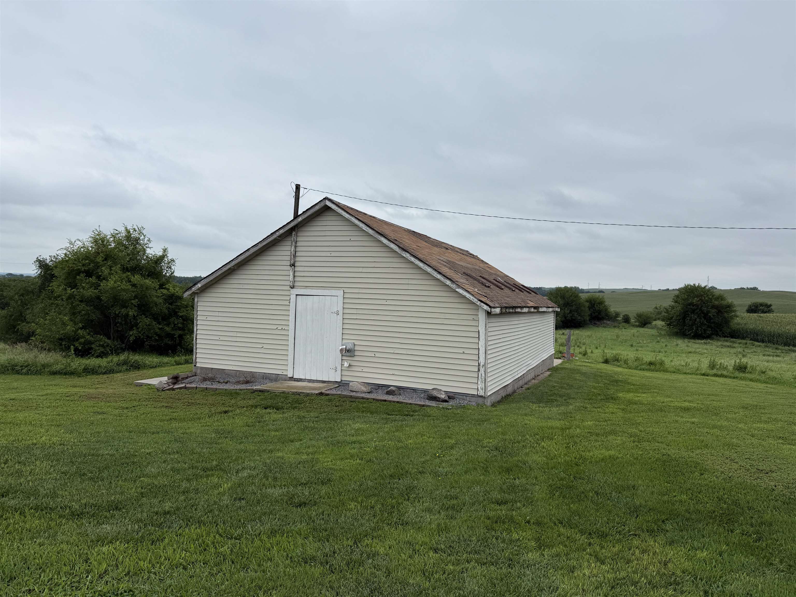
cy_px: 298
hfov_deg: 71.6
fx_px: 552
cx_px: 398
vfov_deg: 56.8
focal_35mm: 24
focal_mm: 6.76
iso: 80
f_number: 1.78
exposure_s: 1/4405
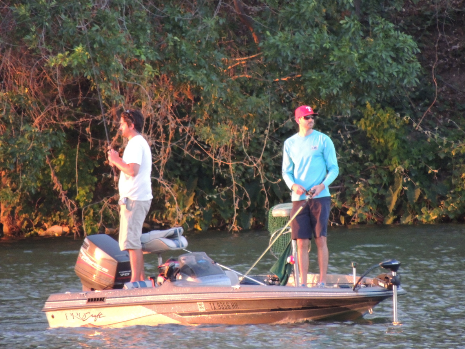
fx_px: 14509
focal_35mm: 1080
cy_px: 171
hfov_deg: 1.8
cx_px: 241
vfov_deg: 1.4
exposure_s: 1/50
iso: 800
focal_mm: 180
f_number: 5.9
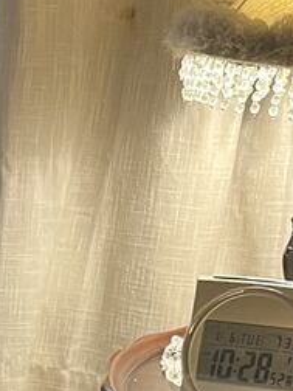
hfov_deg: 11.3
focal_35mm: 124
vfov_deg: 14.9
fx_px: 1399
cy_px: 559
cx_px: -200
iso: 250
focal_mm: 5.1
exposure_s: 1/60
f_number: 1.6
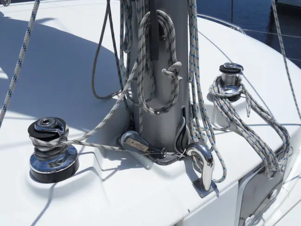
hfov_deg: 56.8
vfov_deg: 44.2
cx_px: 150
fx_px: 278
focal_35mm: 32
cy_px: 113
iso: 80
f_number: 8.2
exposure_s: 1/500
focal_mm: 5.6
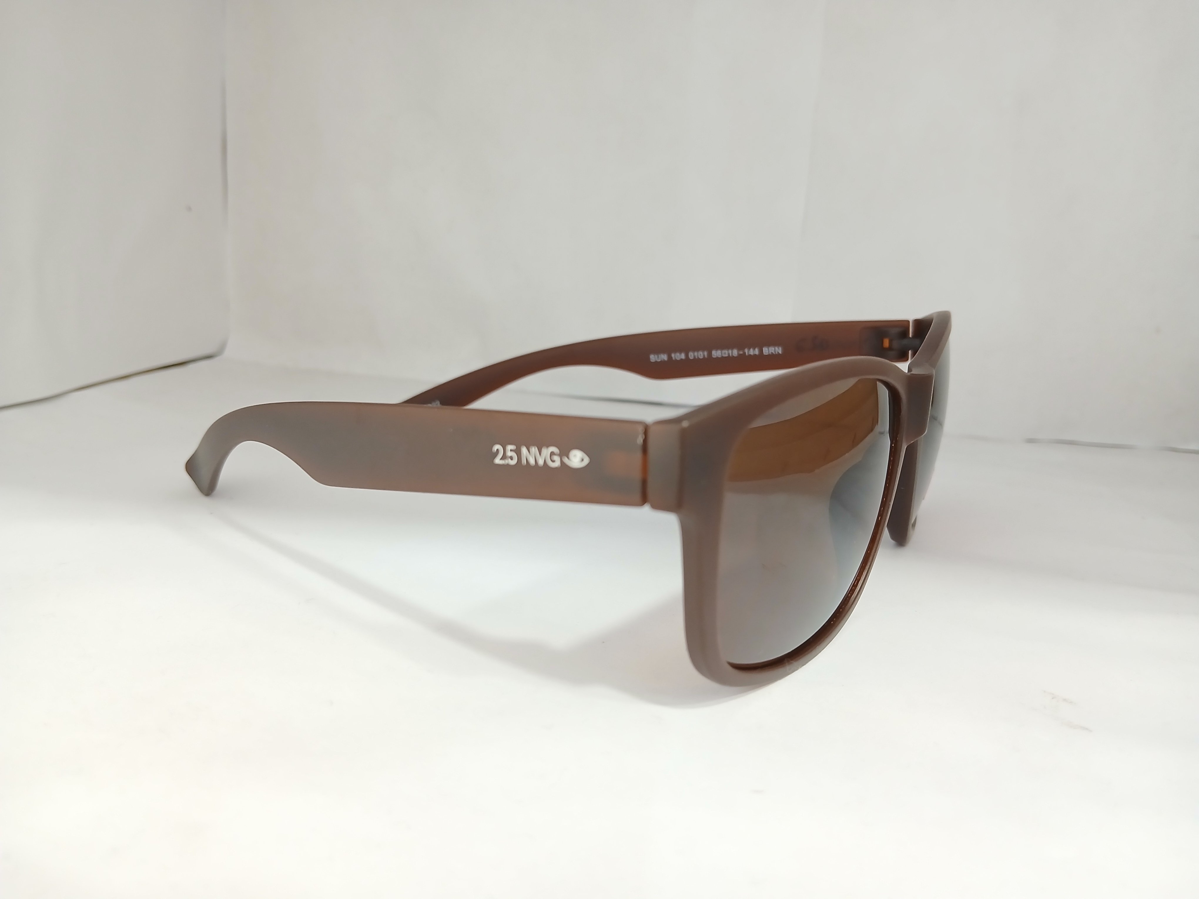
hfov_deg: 67.3
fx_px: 901
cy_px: 450
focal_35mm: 26
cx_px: 600
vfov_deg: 53.1
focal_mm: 3.98
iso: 250
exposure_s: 1/33.3
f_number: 1.8
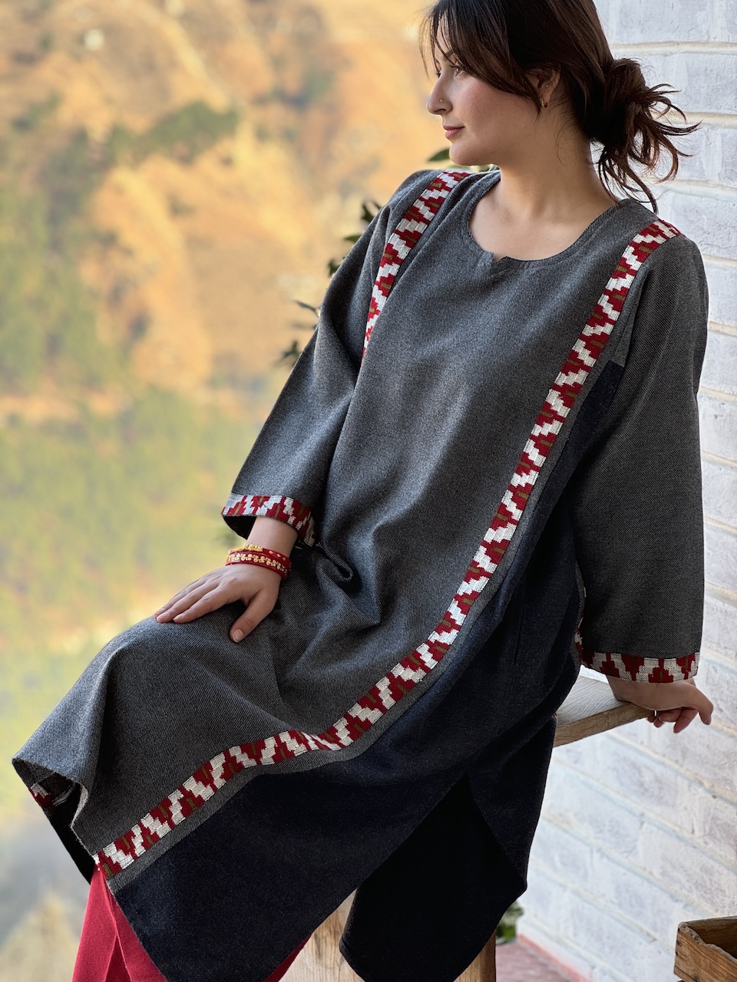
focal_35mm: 77
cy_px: 491
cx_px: 368
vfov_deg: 25.3
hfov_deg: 19.1
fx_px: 2186
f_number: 2.8
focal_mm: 9
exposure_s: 1/99
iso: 40
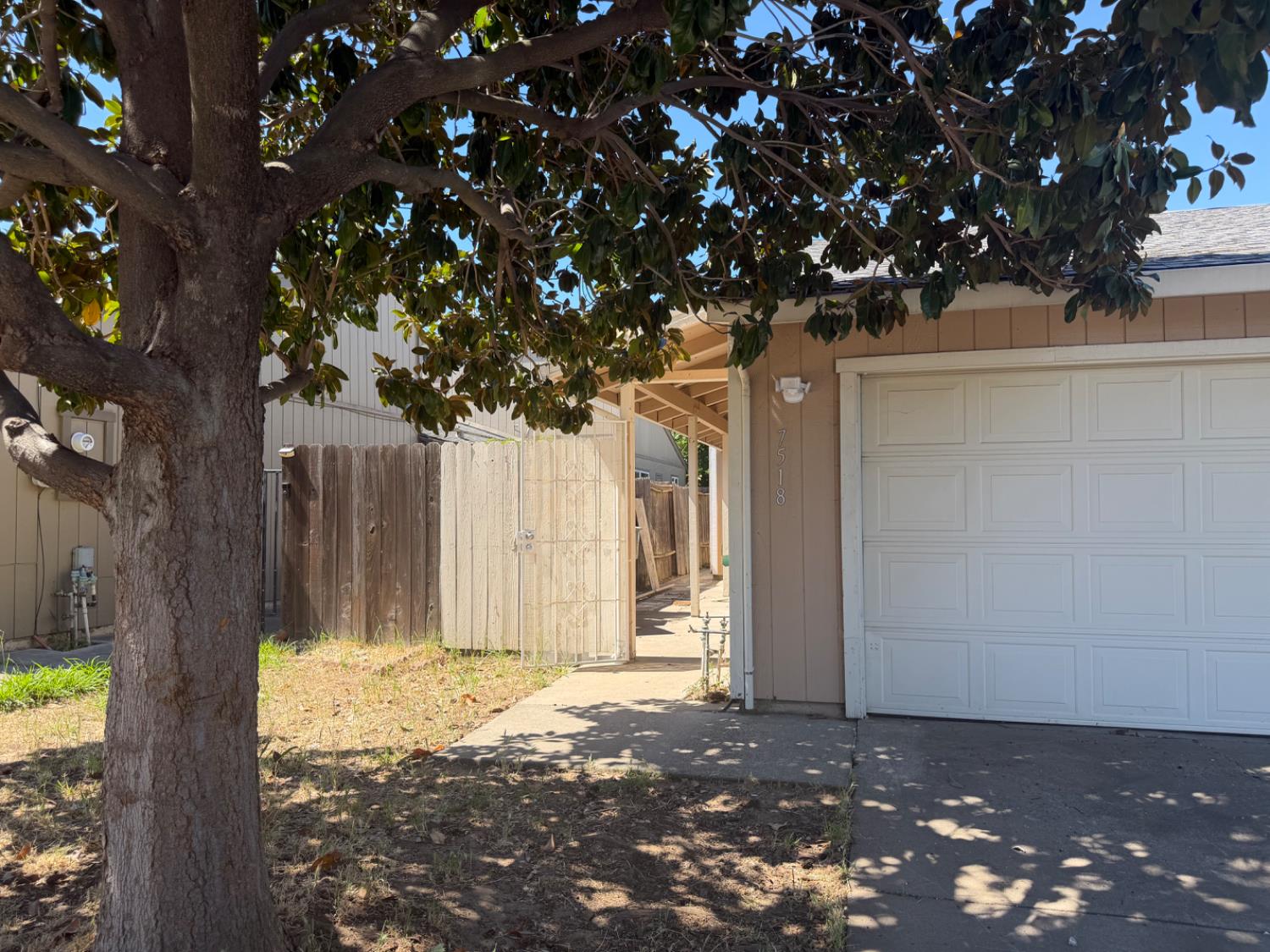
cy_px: 476
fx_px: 881
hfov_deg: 71.6
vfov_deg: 56.8
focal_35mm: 24
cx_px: 635
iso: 80
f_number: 1.78
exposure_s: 1/1174
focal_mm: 6.76
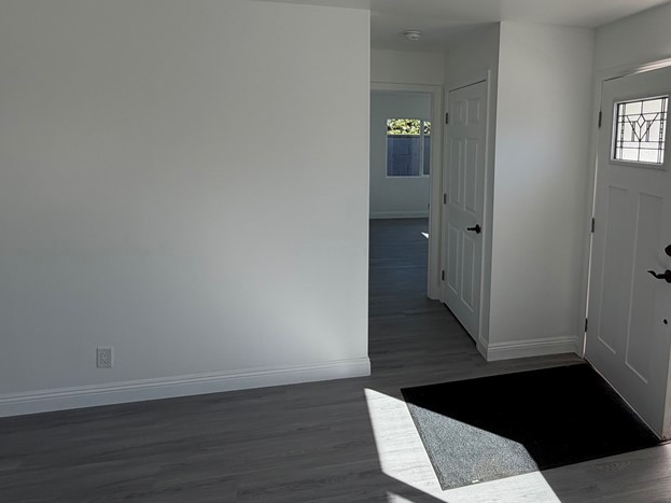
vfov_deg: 58.1
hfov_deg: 72.8
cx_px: 415
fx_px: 446
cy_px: 187
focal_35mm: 23
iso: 50
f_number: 2.2
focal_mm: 2.22
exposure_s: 1/313
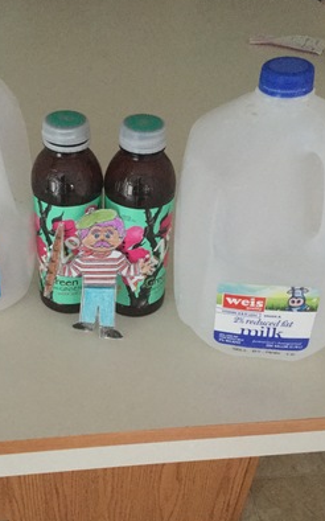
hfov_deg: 31.8
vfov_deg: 49.1
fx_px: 567
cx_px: 116
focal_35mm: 40
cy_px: 298
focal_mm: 3.3
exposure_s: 1/15
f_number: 2.4
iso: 400
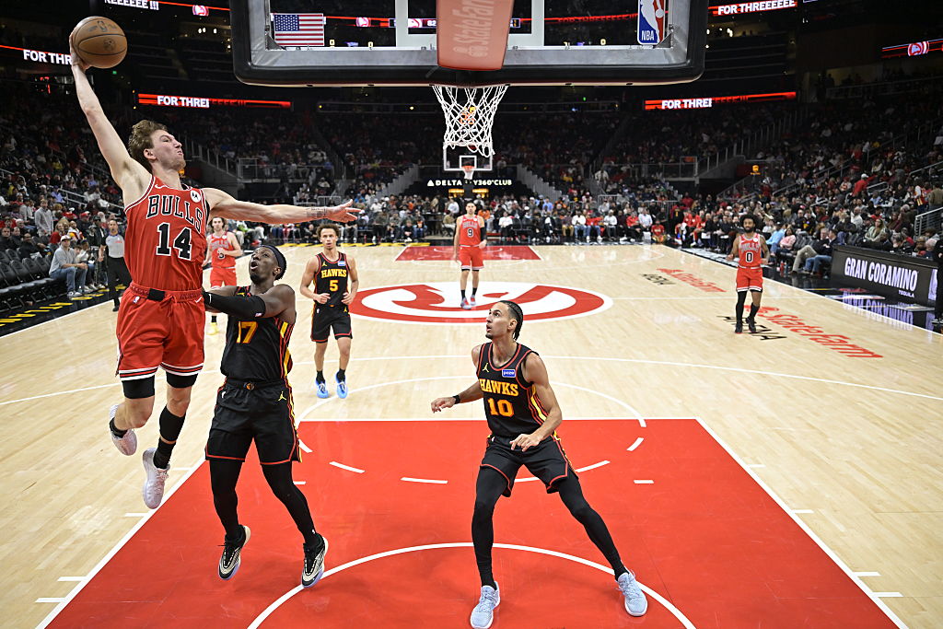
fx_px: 773
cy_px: 314
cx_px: 472
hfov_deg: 62.8
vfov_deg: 44.3
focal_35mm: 30
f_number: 2.8
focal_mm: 29.5
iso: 2500
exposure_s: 1/1250
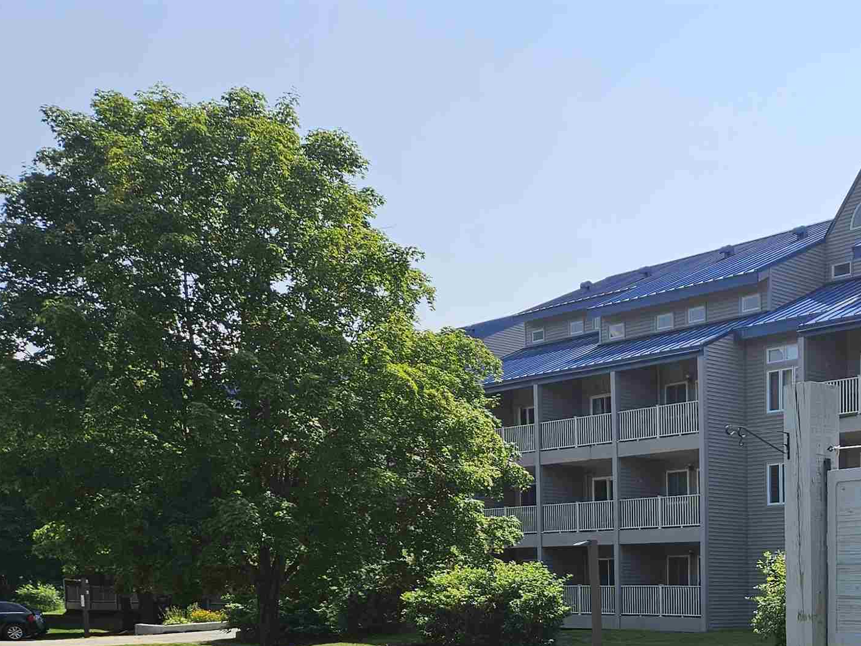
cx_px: 865
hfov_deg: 34.6
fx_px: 1244
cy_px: 701
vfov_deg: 26.9
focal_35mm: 50
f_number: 1.8
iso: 25
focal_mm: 5.4
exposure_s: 1/1930
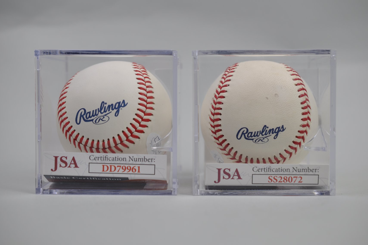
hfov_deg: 33.4
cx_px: 184
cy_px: 122
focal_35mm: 60
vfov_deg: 22.6
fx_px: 613
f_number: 4.5
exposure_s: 1/100
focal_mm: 40
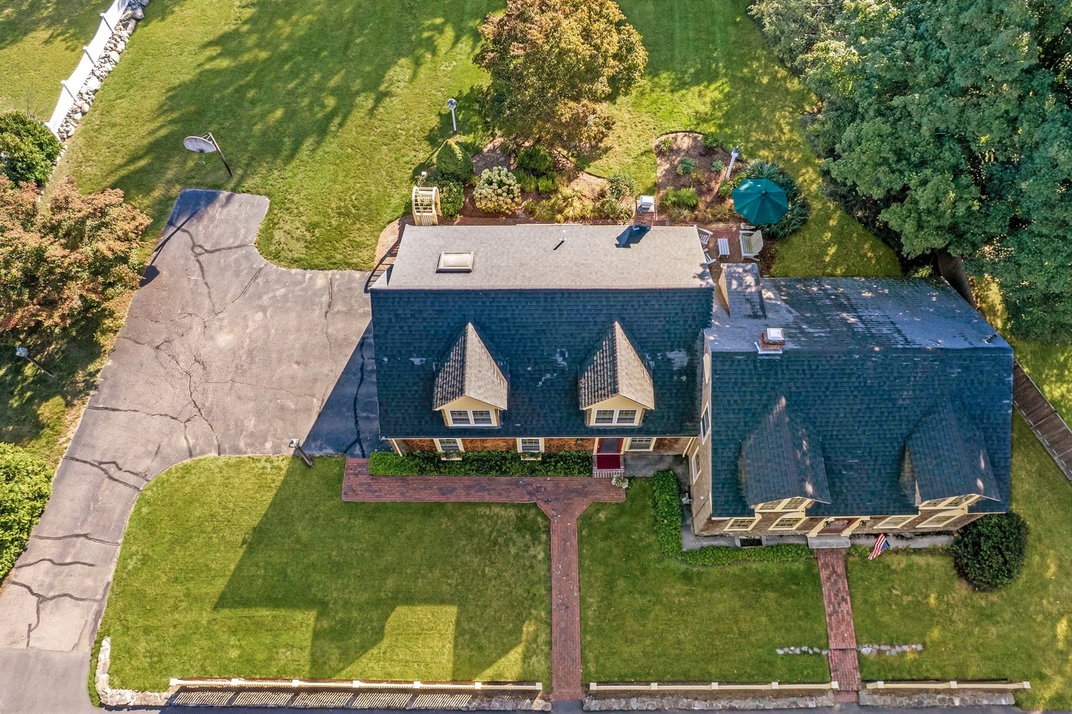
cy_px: 324
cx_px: 556
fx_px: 744
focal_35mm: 25
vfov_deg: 51.2
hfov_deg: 71.5
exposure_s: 1/500
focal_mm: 8.38
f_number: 2.8
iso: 100
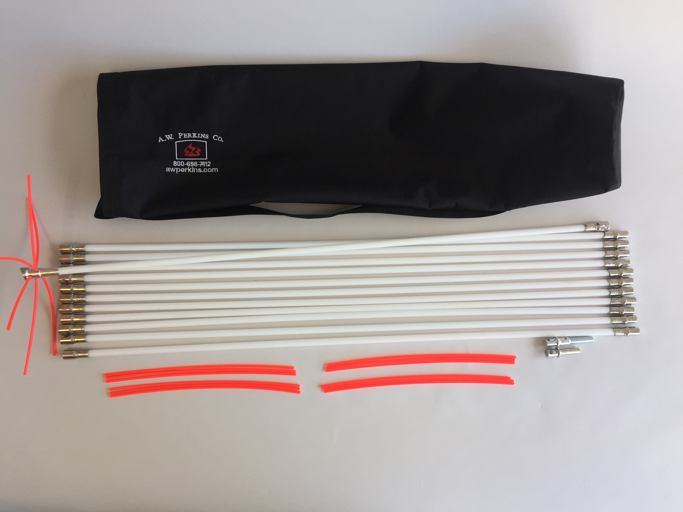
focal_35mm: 29
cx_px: 342
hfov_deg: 61.7
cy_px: 256
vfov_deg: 48.2
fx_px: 572
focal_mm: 4.15
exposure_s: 1/120
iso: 32
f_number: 2.2
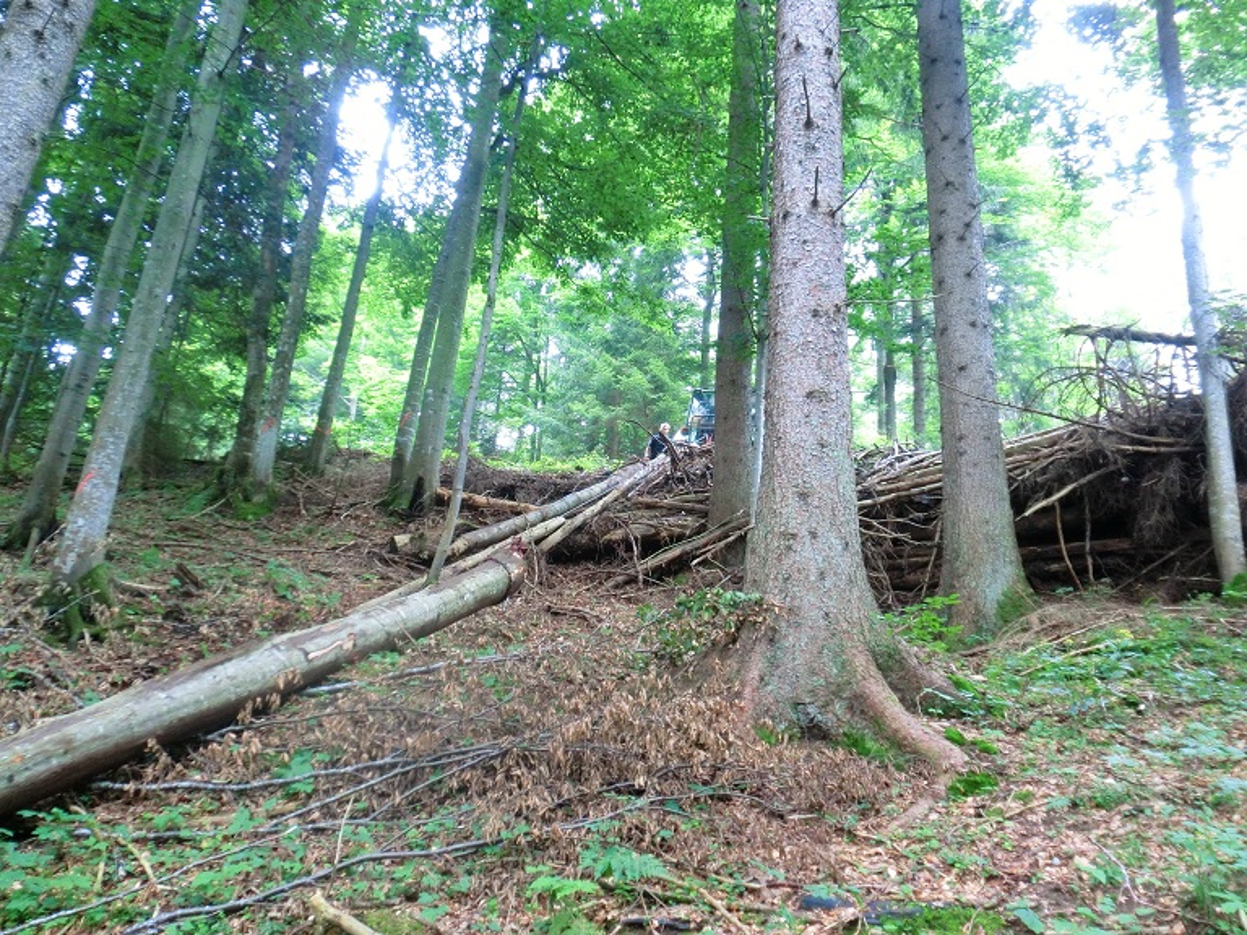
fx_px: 1009
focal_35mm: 28
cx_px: 624
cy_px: 468
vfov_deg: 49.7
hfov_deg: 63.4
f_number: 3
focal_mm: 5
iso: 400
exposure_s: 1/60
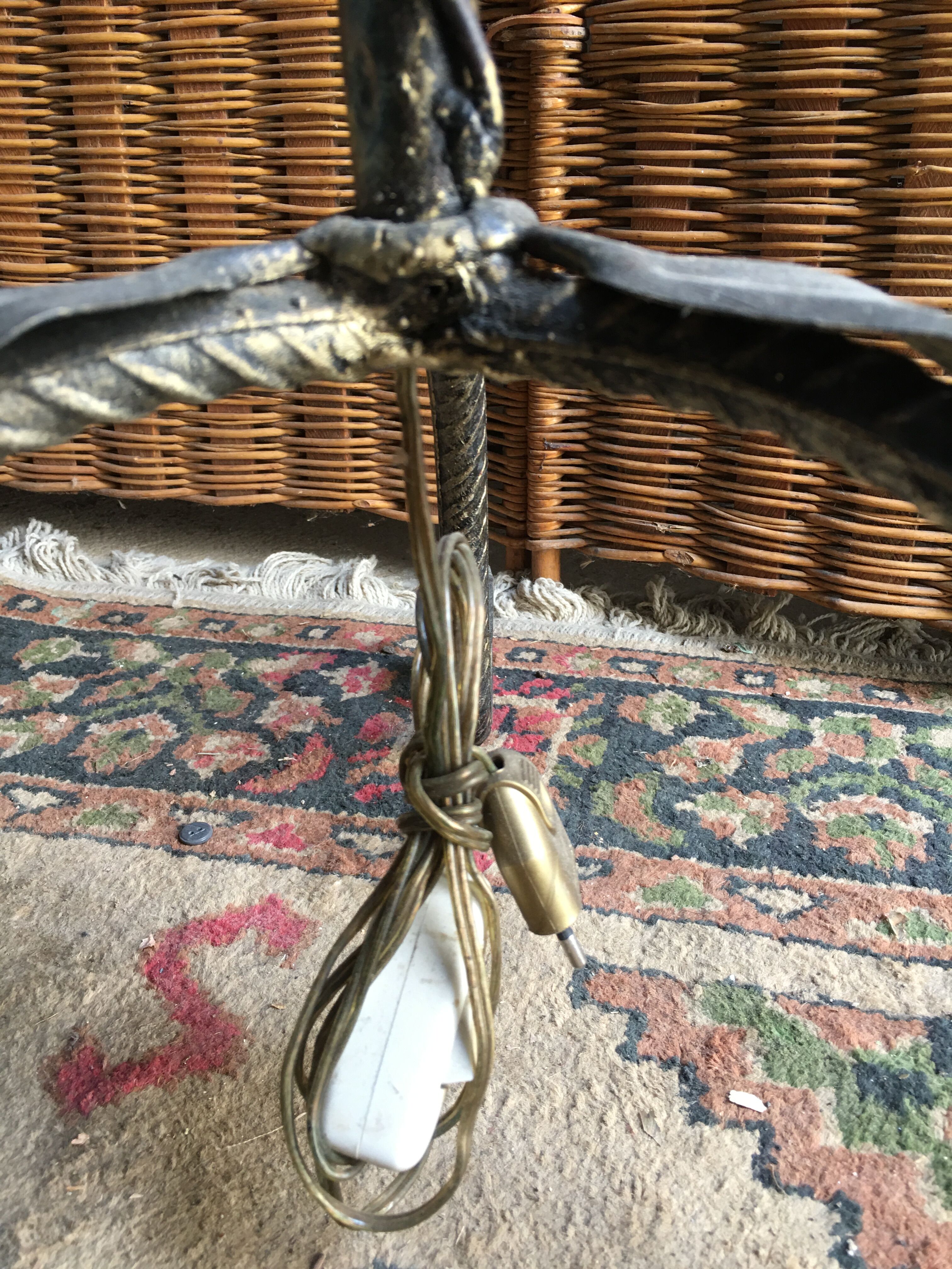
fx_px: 1063
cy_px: 634
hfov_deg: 48.2
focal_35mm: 29
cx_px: 476
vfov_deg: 61.7
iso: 32
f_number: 2.2
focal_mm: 4.15
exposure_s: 1/17
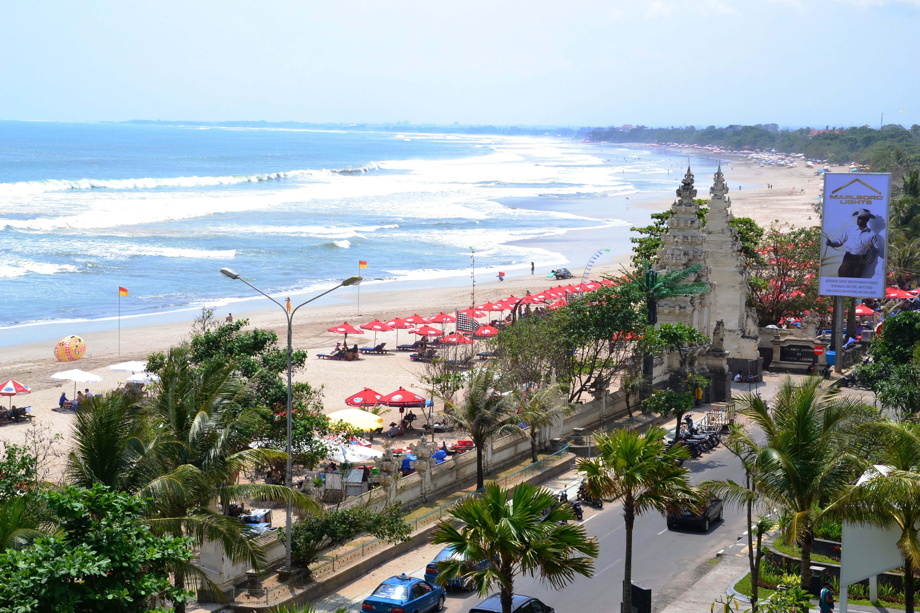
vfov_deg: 18.9
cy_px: 306
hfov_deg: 28.1
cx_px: 460
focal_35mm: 72
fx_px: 1840
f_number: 11
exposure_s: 1/500
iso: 360
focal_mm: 48
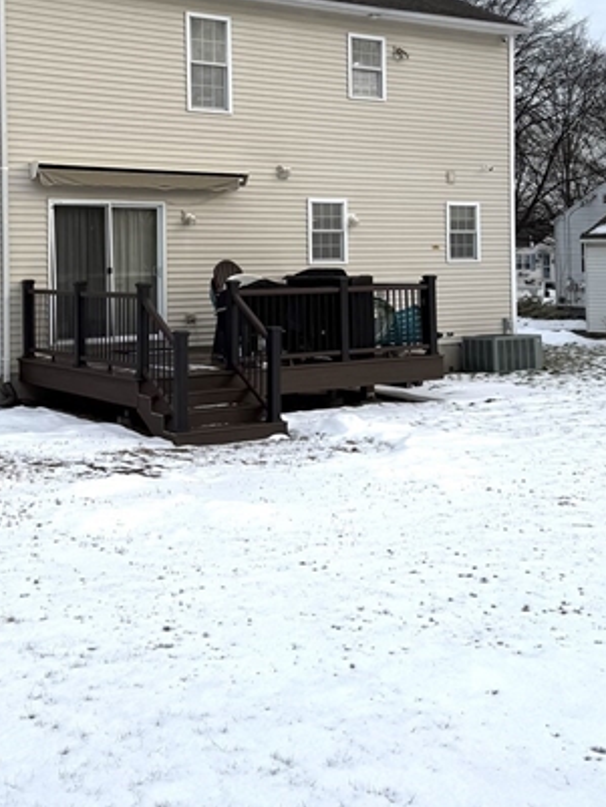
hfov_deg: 31.4
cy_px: 239
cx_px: 244
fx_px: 1073
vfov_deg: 40.5
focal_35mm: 46
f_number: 1.78
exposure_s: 1/5714
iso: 80
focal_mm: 6.76
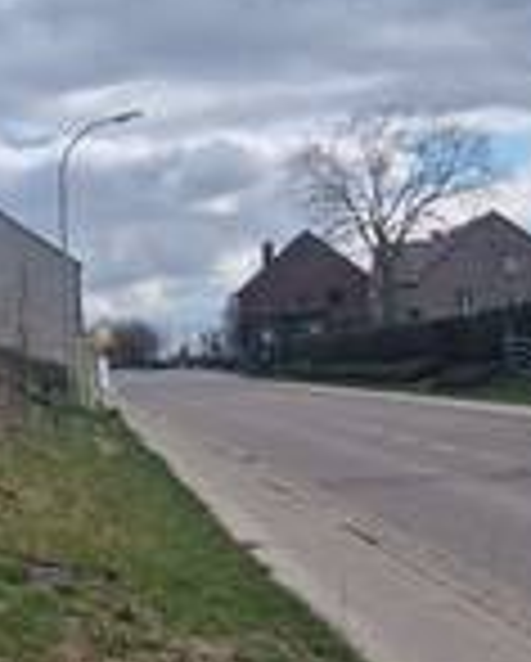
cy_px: 430
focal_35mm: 65
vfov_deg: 28.9
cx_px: 94
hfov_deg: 23.2
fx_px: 1274
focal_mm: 6.4
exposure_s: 1/1527
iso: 50
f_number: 1.8
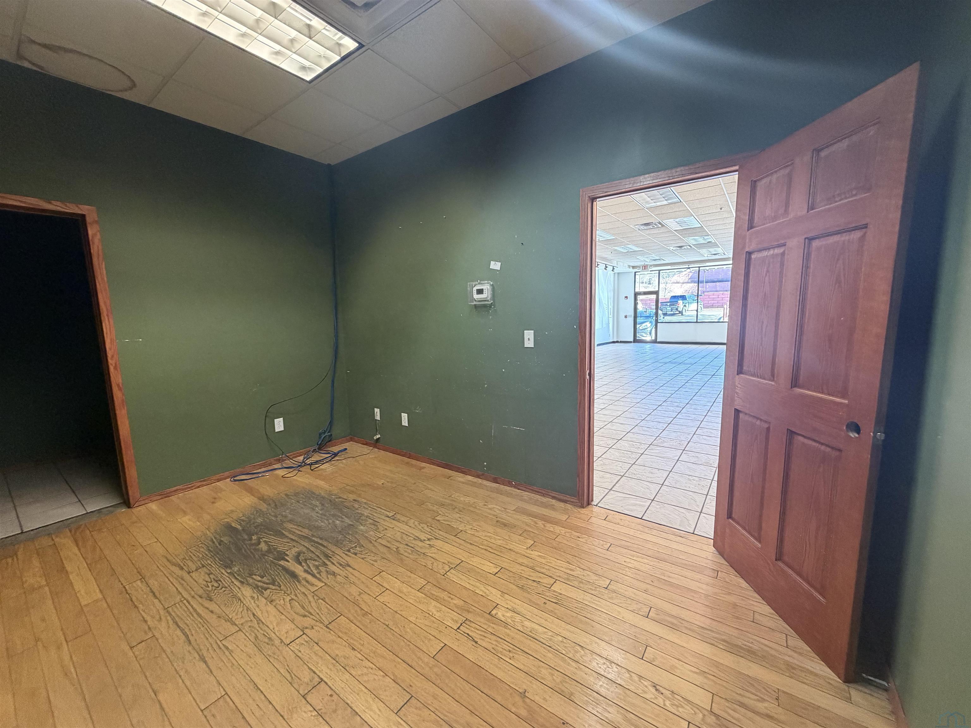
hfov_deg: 102.1
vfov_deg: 85.7
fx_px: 393
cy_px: 364
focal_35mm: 14
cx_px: 486
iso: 320
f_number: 2.2
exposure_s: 1/60
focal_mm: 2.22
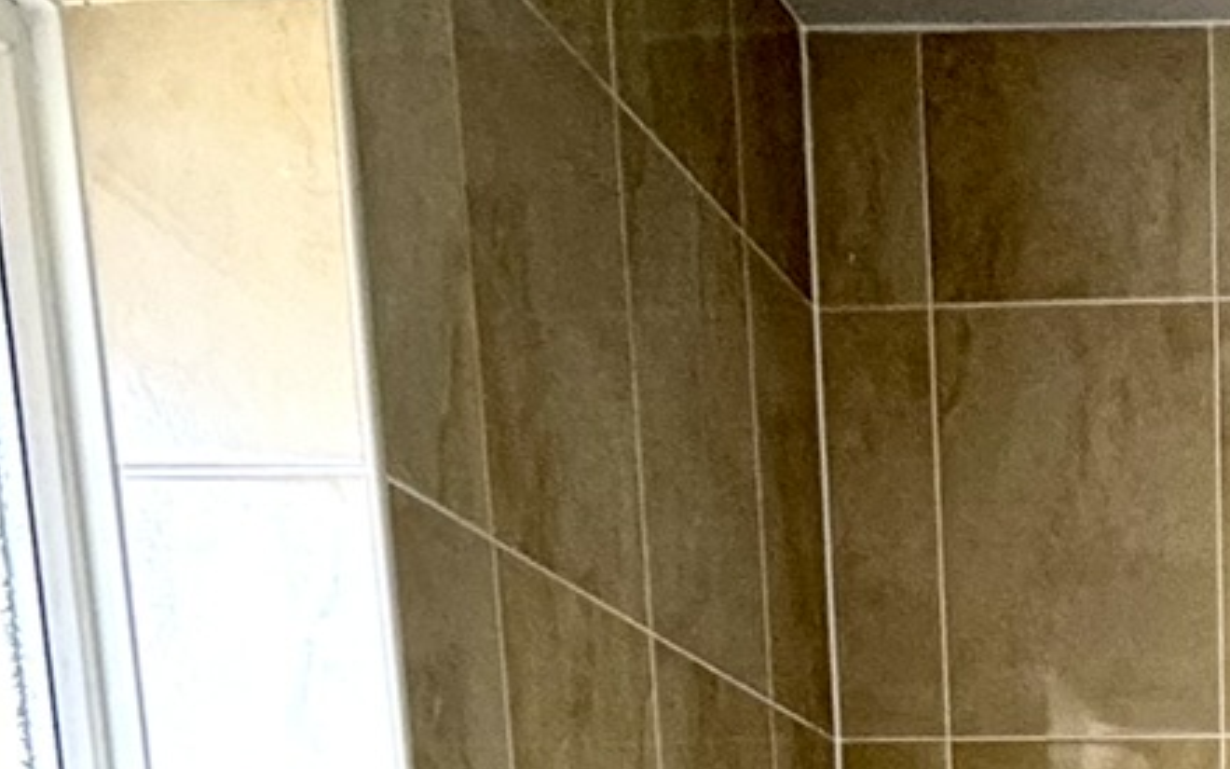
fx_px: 2313
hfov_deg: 26.7
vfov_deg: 13.5
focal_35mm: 69
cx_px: 1448
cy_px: 1868
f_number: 2.2
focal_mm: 2.22
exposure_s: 1/50
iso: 160
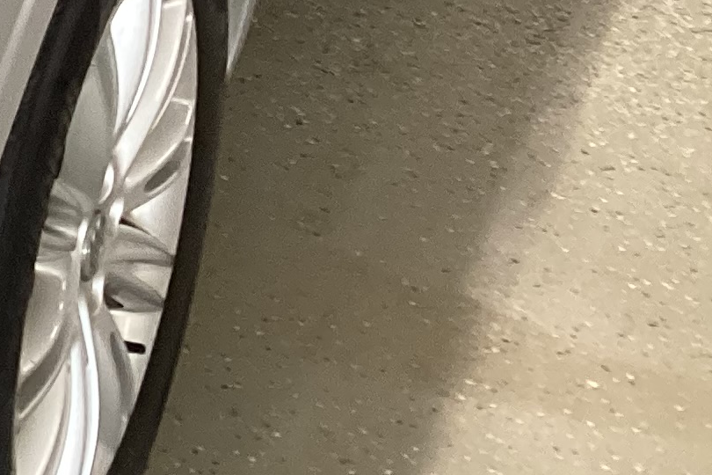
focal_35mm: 130
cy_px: -404
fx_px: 2571
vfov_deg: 9.9
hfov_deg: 13.7
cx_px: -667
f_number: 2.4
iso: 160
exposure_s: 1/60
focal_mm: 3.3
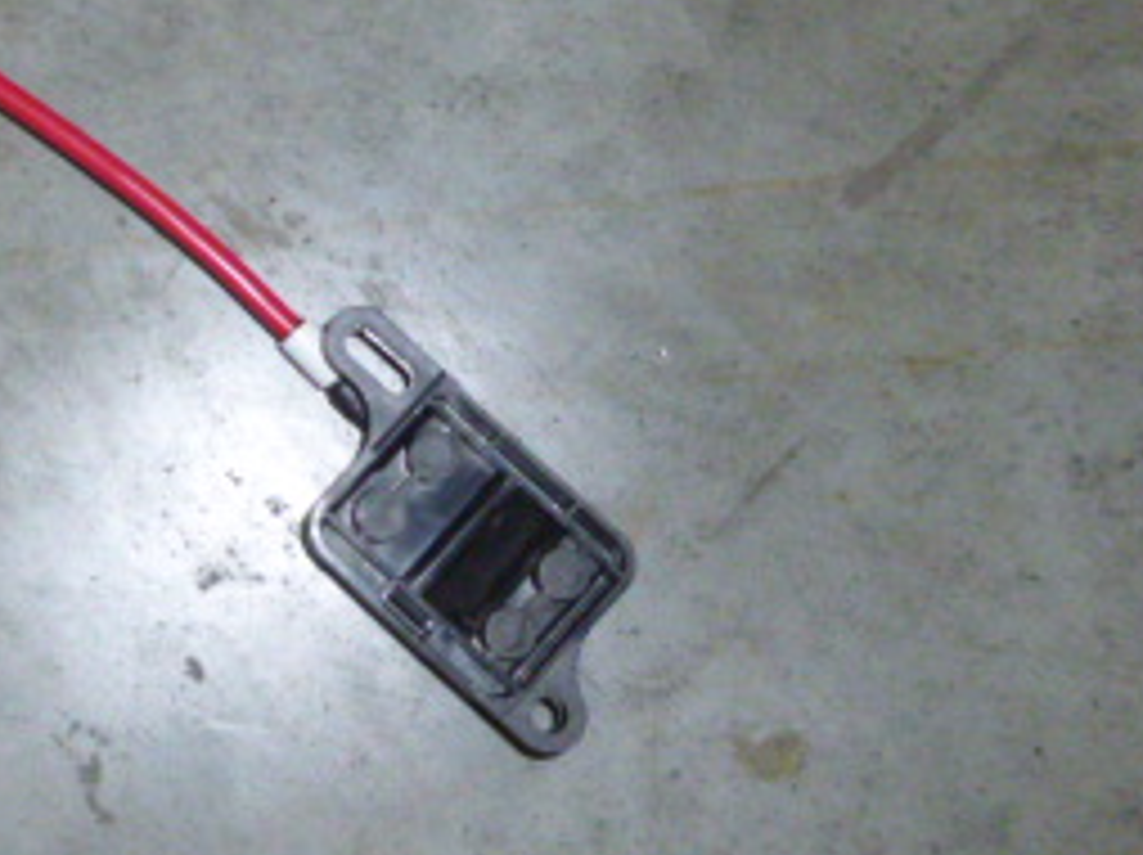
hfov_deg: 28.7
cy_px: 171
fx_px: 2078
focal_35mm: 63
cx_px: -18
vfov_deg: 22.9
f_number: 3.1
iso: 400
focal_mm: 4.5
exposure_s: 1/60
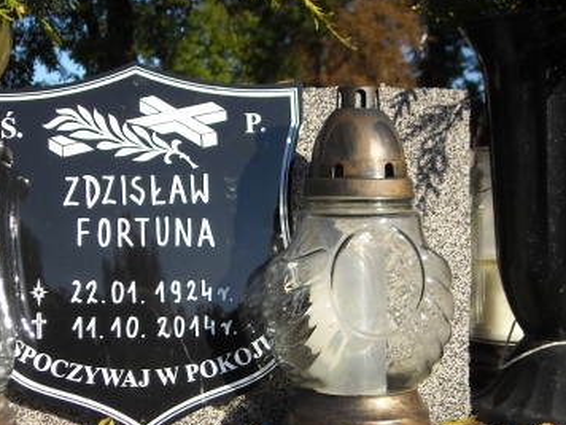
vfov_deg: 23.2
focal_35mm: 63
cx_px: 173
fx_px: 1030
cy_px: 269
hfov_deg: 30.4
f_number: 5.6
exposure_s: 1/228
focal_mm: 5.7
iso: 64
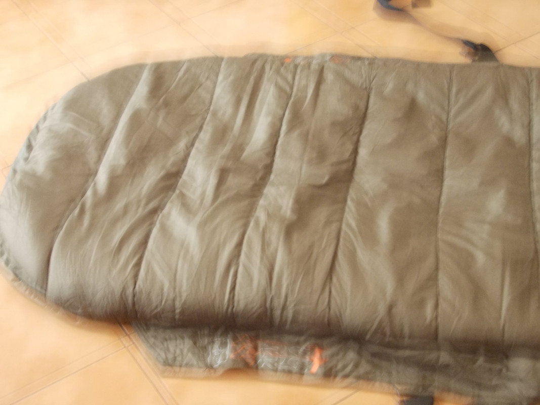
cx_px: 270
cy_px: 202
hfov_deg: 32.2
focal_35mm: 60
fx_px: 936
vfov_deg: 24.4
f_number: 4
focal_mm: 8.5
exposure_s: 1/4
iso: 200
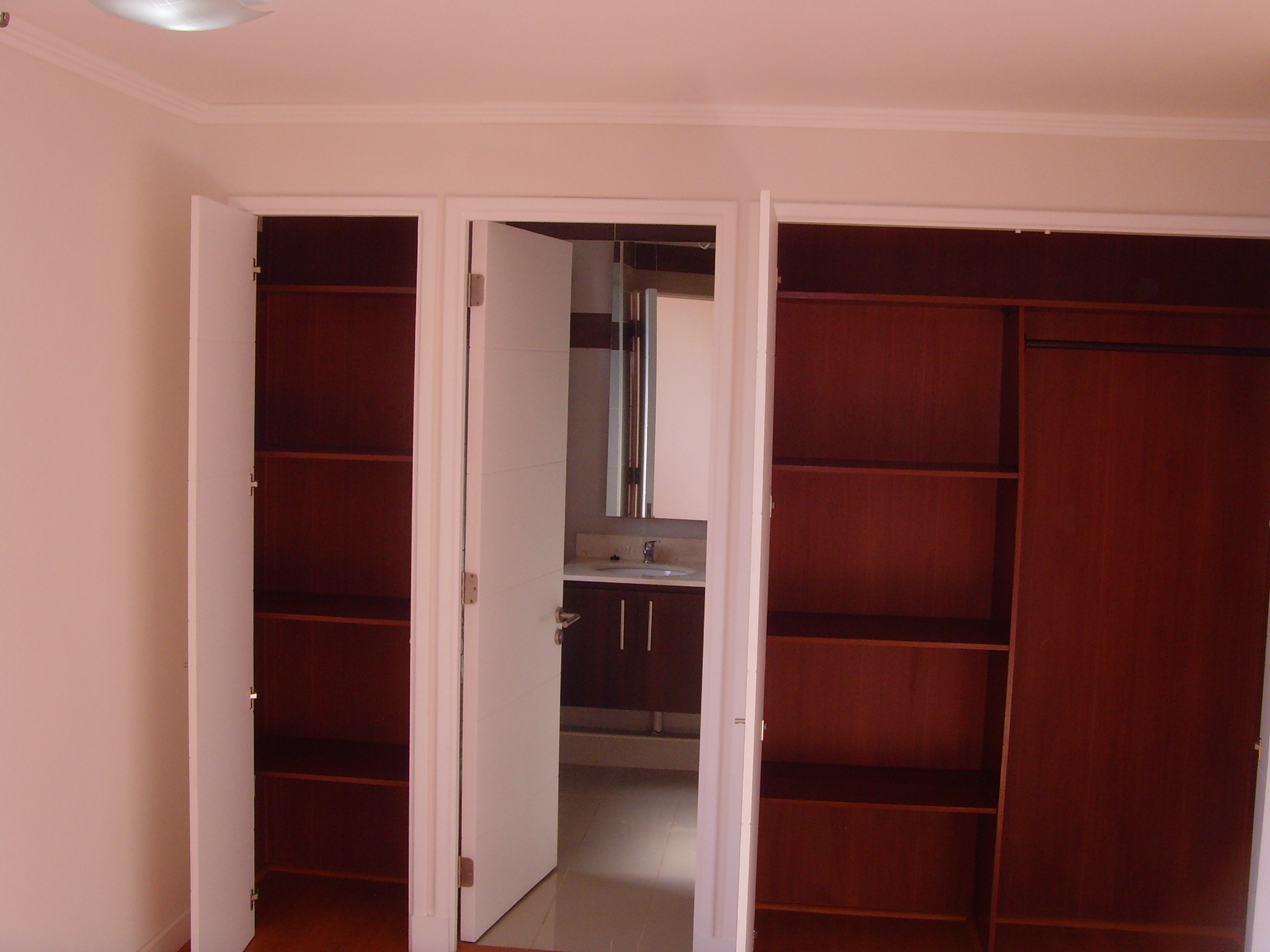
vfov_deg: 36.8
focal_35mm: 39
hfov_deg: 47.9
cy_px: 476
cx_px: 635
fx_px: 1431
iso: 100
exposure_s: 1/125
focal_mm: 6.6
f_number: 6.3
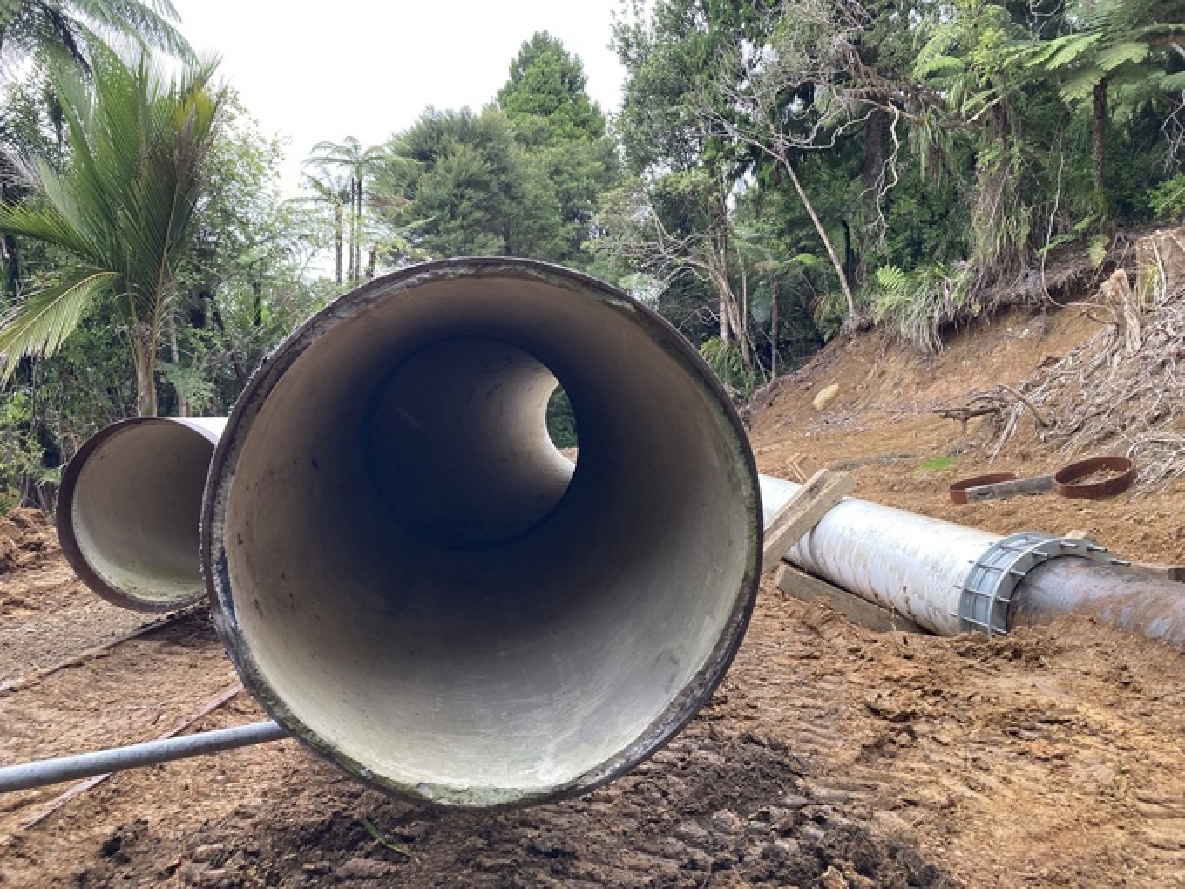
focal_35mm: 28
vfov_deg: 49.7
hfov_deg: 63.4
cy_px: 444
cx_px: 592
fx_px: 959
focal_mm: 3.99
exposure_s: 1/121
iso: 64
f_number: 1.8
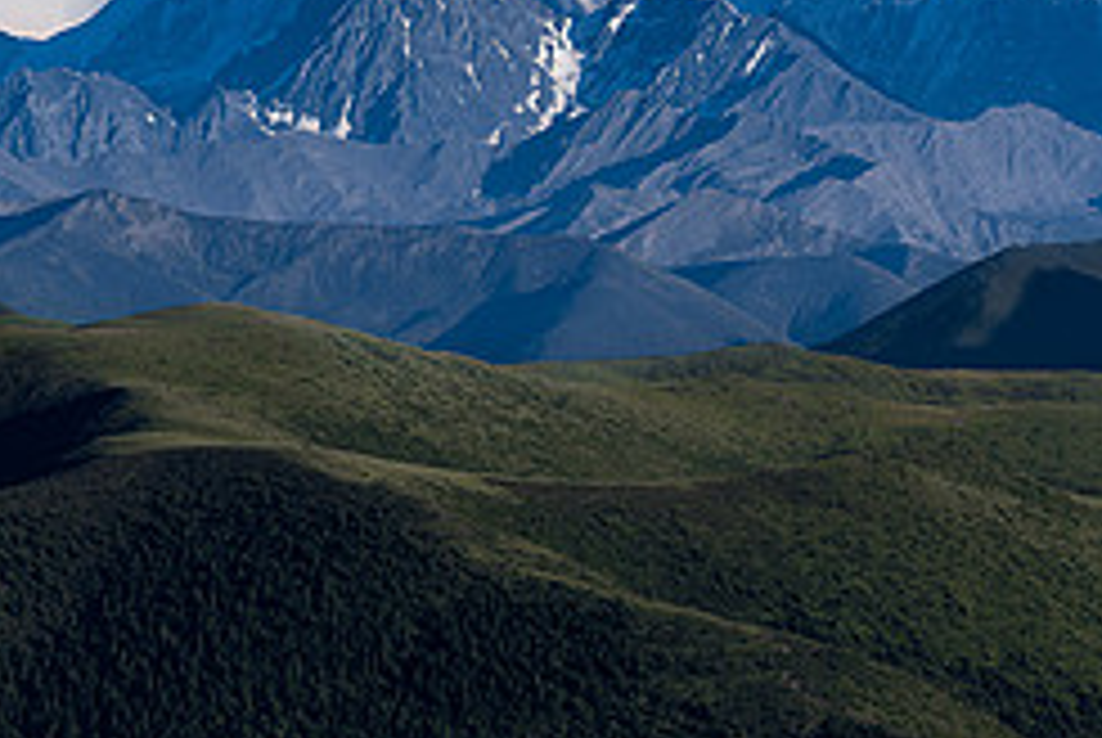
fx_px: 14332
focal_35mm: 468
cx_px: 459
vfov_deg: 2.9
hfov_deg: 4.4
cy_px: -56
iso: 100
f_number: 8
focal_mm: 143.5
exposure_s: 1/400
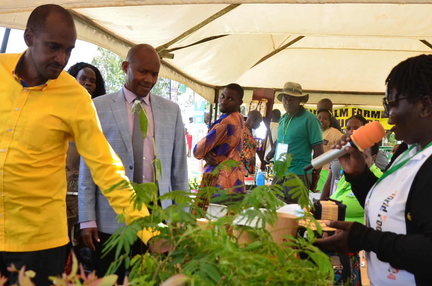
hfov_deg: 35.6
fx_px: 668
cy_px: 157
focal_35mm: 56
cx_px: 157
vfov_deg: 24.2
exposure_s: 1/160
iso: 400
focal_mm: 25
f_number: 5.6
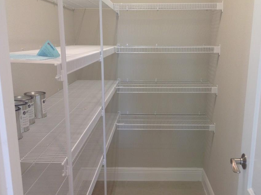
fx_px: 316
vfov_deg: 34.2
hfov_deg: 44.8
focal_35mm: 42
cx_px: 143
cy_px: 107
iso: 64
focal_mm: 4.28
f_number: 2.4
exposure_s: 1/15
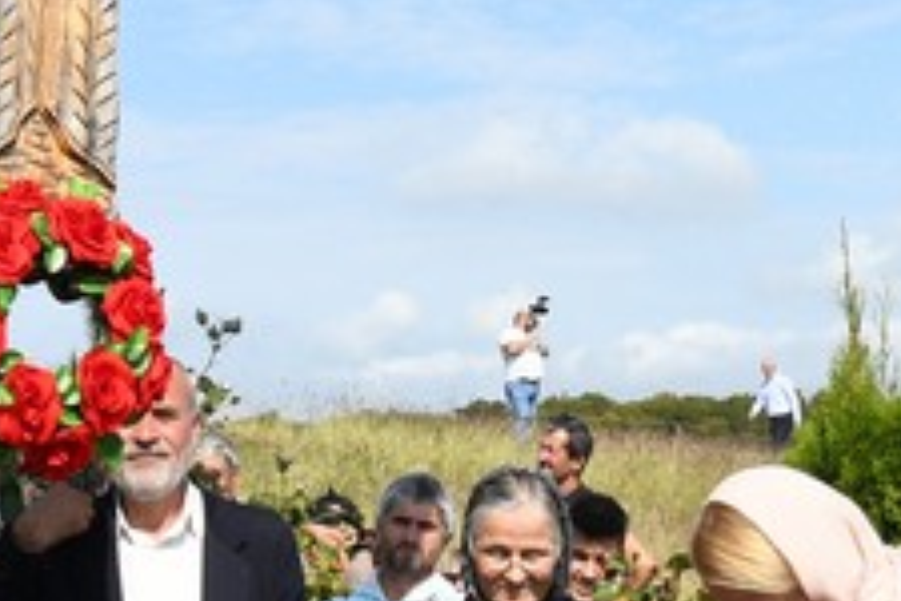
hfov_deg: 25.4
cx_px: 497
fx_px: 2002
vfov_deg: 16.7
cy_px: -8
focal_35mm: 80
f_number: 6.3
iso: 320
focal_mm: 10
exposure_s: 1/1000
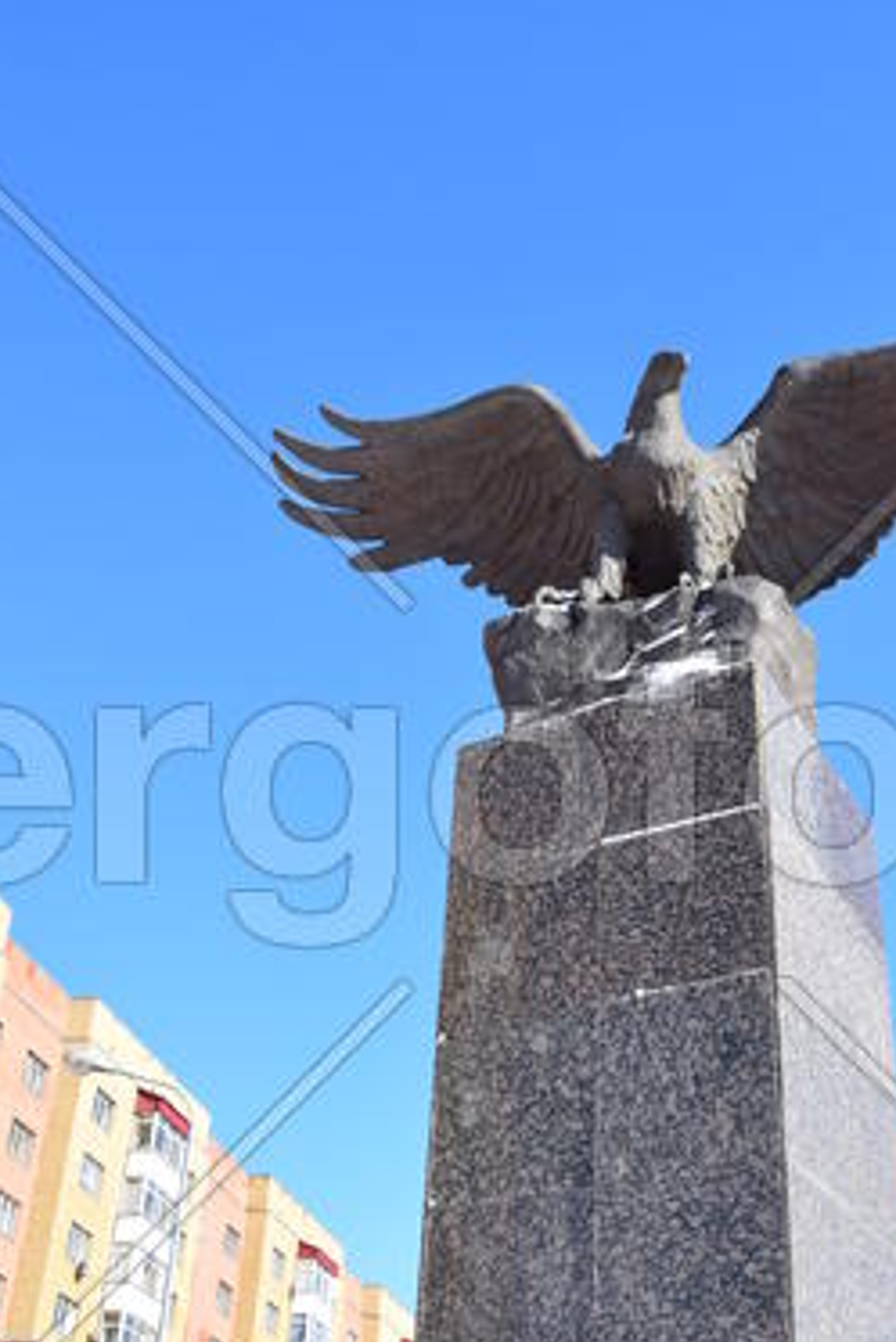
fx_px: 1566
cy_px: 795
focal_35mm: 42
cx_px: 596
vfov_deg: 46.2
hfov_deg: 31.7
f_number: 7.1
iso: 100
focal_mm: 18
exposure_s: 1/200
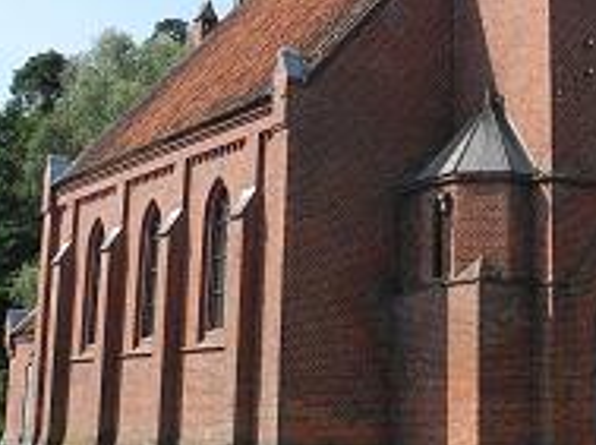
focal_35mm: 76
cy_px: 44
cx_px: 454
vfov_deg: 19.0
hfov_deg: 25.4
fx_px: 1306
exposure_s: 1/800
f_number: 3.5
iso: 100
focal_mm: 6
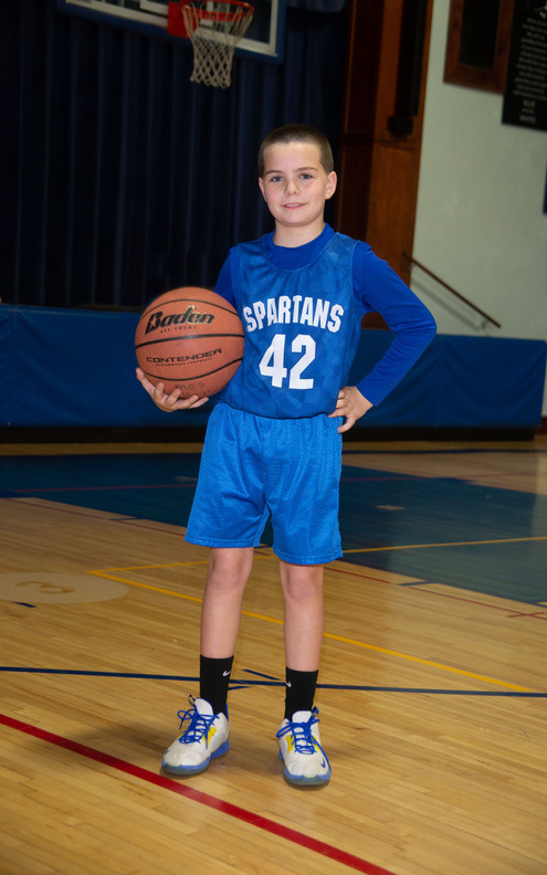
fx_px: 1670
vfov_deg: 29.4
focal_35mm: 70
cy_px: 441
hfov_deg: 18.6
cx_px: 276
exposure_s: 1/60
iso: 800
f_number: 7.1
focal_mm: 68
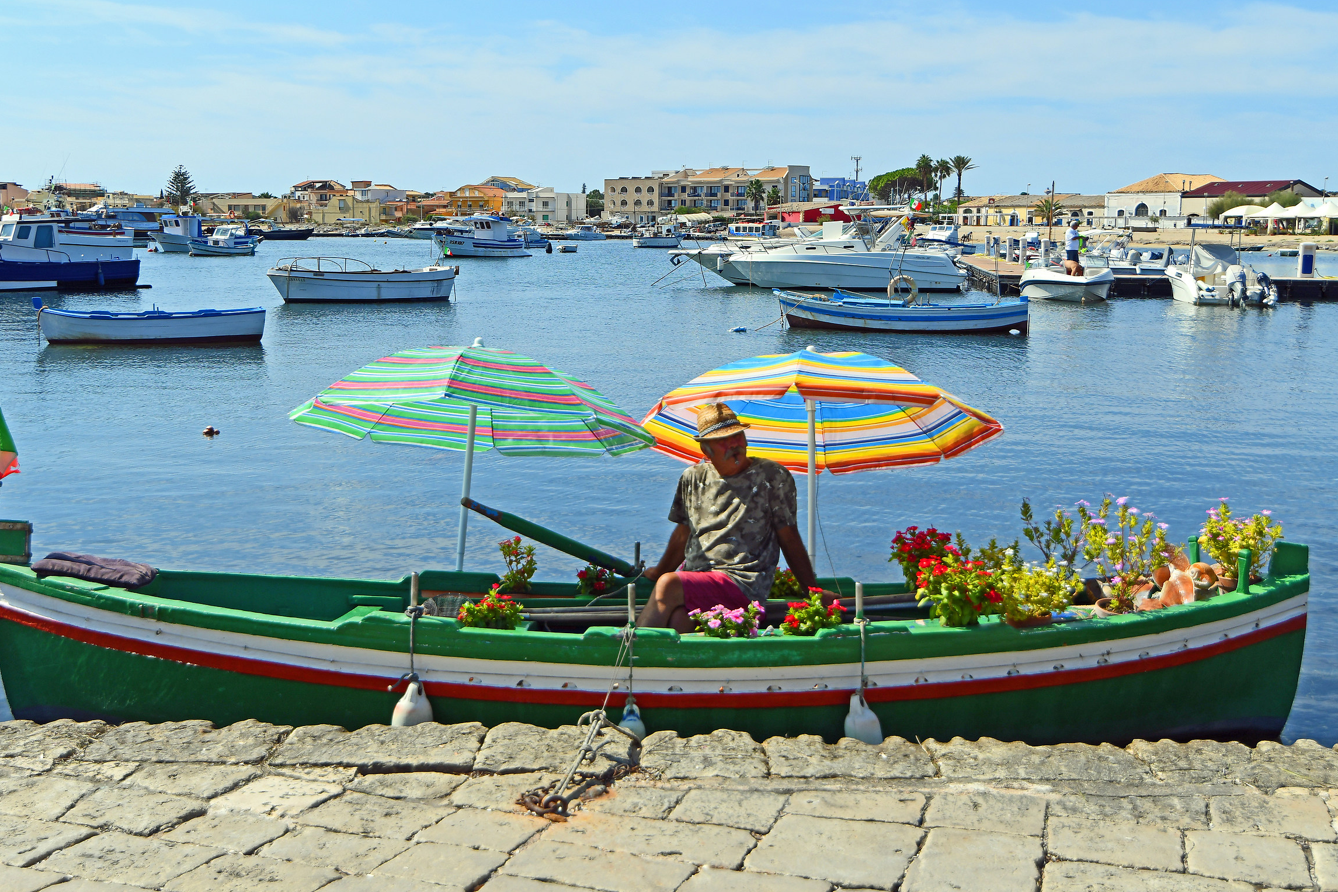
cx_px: 639
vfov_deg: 30.5
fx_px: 1635
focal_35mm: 44
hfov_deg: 44.5
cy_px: 436
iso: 160
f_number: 4.5
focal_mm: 28
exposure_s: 1/2000
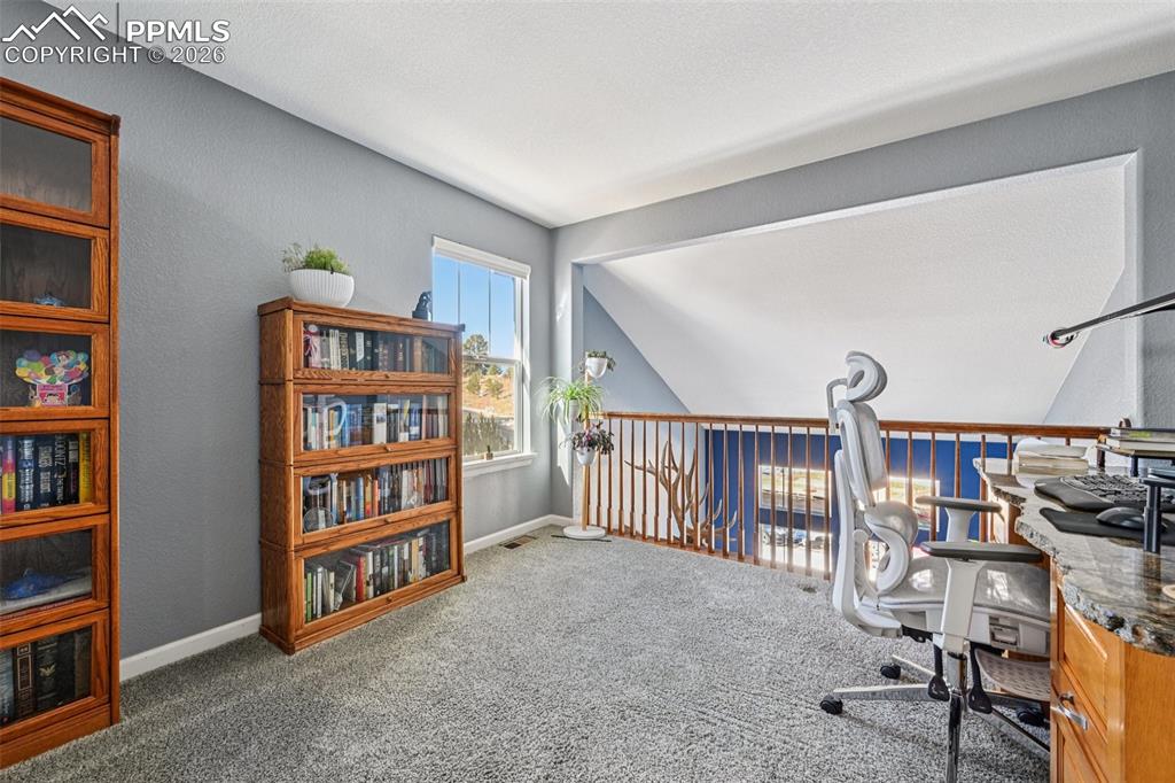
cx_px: 588
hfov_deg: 104.3
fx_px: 457
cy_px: 392
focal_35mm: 14
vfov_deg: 81.2
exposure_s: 1/5
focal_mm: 14
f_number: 13
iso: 400
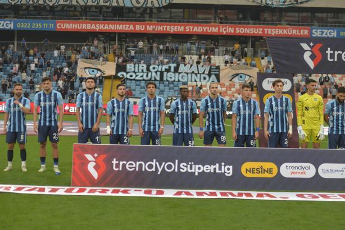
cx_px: 172
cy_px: 115
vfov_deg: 17.1
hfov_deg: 25.4
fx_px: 767
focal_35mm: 80
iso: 1000
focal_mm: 80
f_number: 2.8
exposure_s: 1/1250
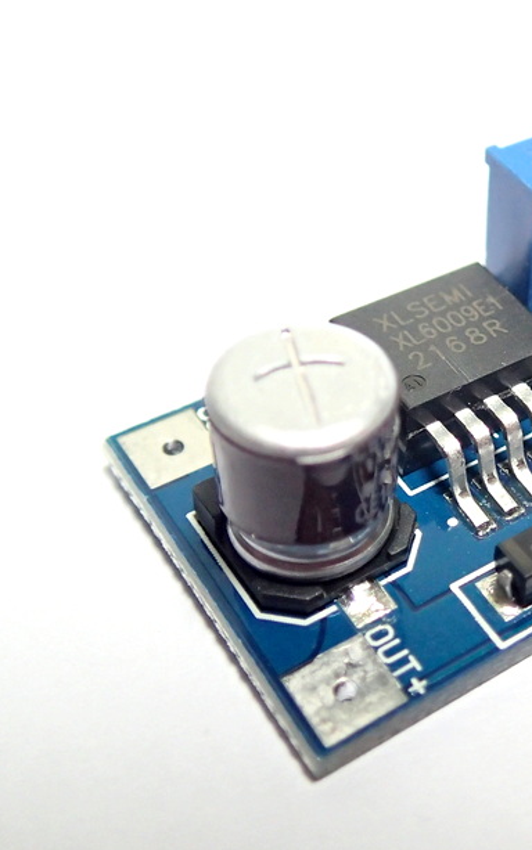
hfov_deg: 23.3
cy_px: 422
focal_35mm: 53
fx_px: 1229
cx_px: 543
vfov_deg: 38.2
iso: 500
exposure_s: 1/125
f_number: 2.3
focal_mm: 5.5
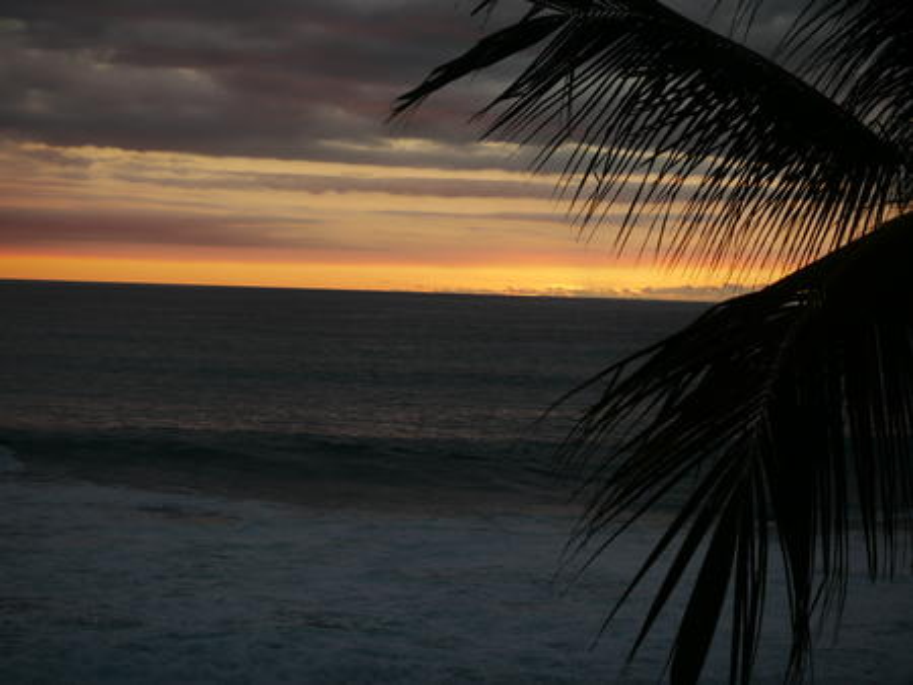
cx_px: 456
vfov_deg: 19.4
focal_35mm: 76
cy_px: 342
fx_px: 2006
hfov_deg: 25.6
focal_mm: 38
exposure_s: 1/320
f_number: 3.5
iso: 200
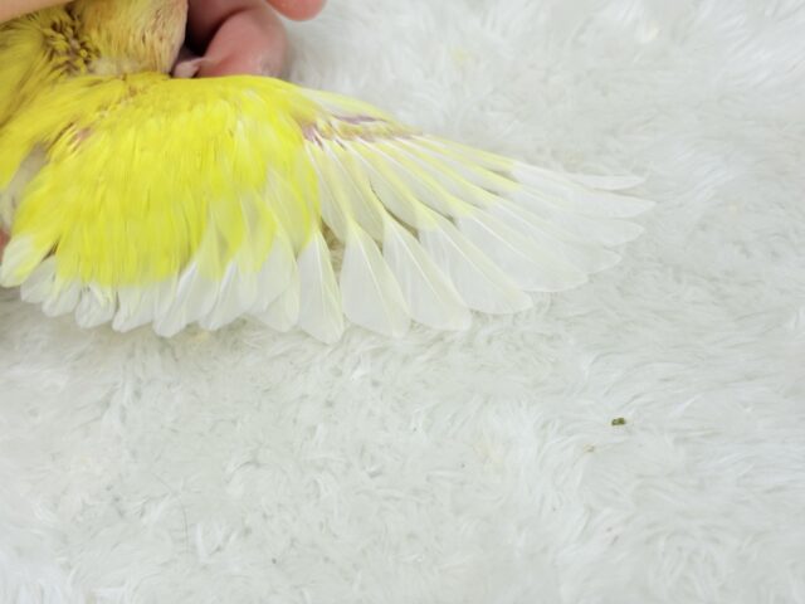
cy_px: 302
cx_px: 402
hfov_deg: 36.8
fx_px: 1209
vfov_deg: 28.0
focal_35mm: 52
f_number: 1.6
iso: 25
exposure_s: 1/50
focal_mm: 5.96
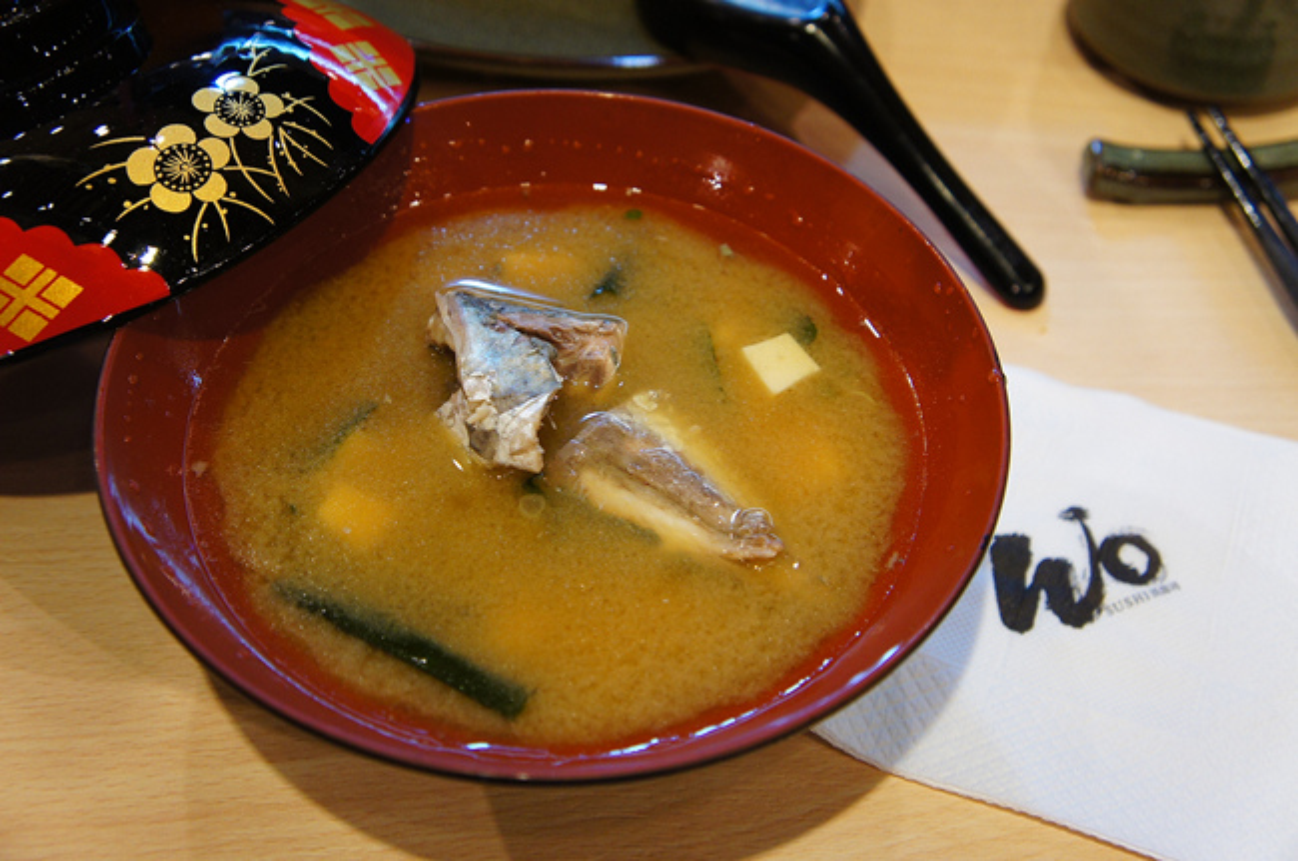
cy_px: 430
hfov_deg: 41.2
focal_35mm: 48
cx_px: 649
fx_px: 1728
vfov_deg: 28.0
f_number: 4.5
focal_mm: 32
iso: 800
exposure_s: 1/125
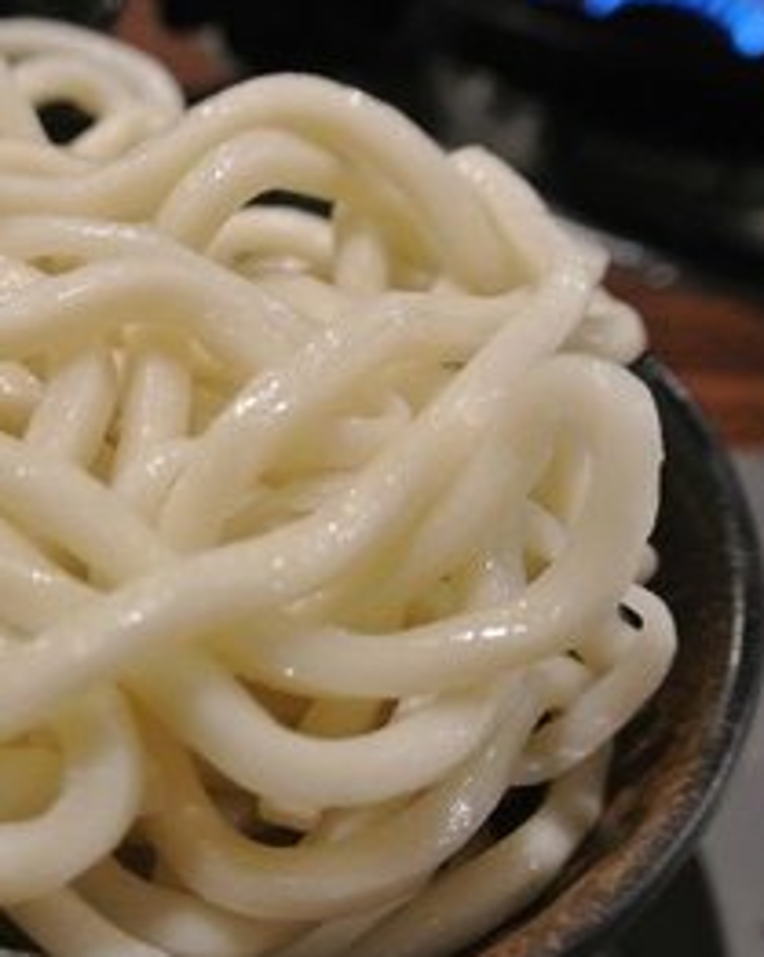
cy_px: 544
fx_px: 1472
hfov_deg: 28.5
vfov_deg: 36.0
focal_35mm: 52
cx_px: 154
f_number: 3.5
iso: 2000
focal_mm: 11
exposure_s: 1/30
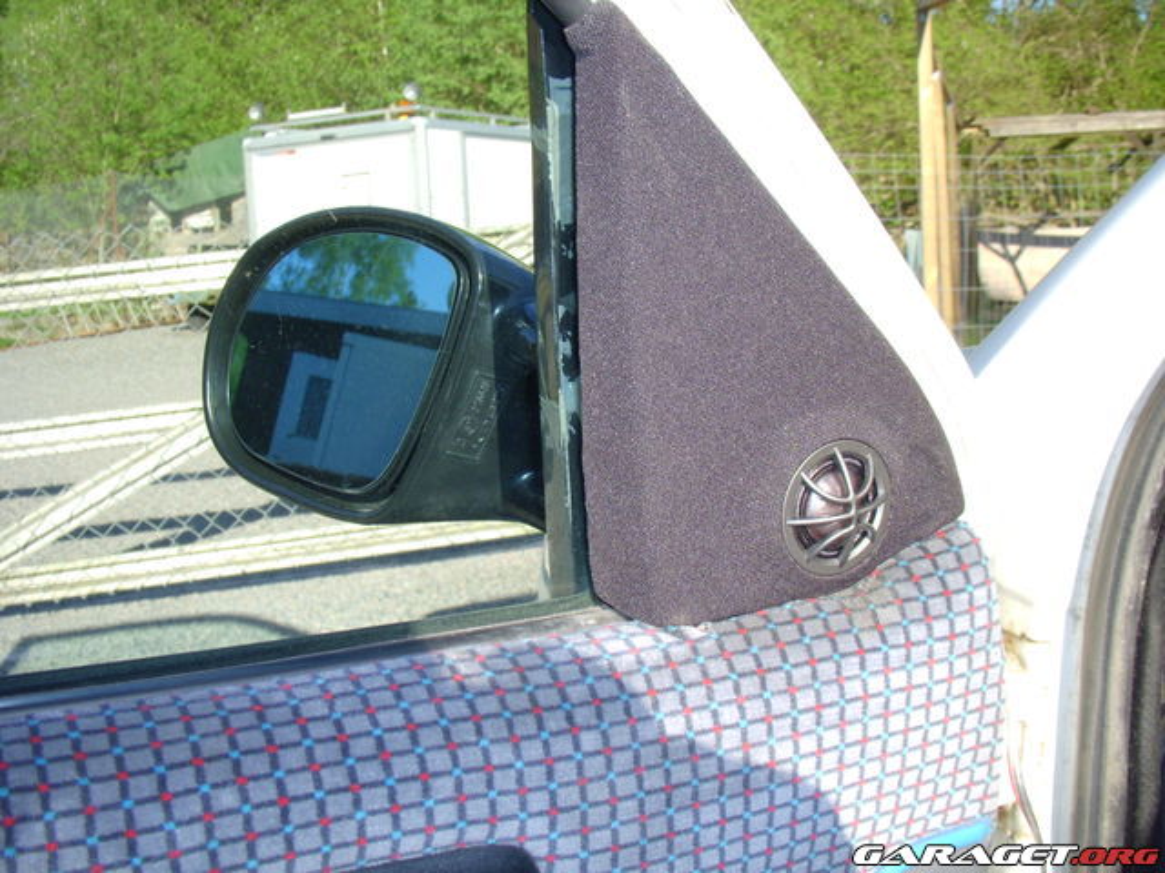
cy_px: 436
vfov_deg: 37.7
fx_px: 1279
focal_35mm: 38
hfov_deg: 49.0
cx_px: 582
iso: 100
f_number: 3.3
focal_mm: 6.3
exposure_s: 1/320
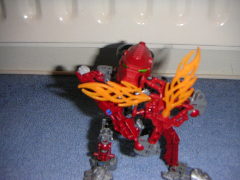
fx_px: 284
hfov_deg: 45.8
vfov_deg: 35.1
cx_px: 120
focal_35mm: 41
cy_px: 90
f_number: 2.9
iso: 200
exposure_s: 1/45
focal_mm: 5.4
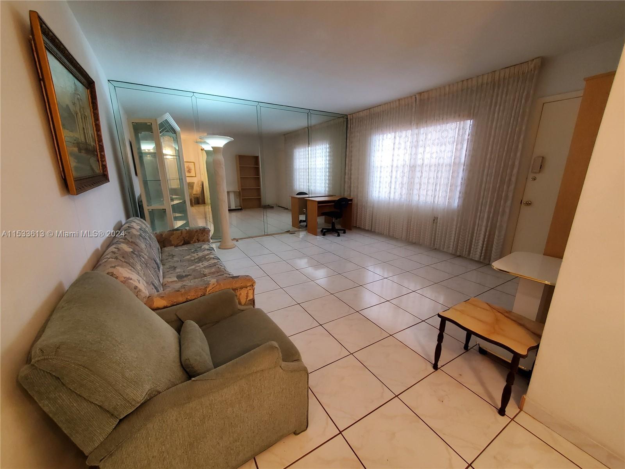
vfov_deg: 89.9
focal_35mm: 13
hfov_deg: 106.2
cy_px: 234
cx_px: 312
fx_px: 235
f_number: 2.2
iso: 320
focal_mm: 1.8
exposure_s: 1/60
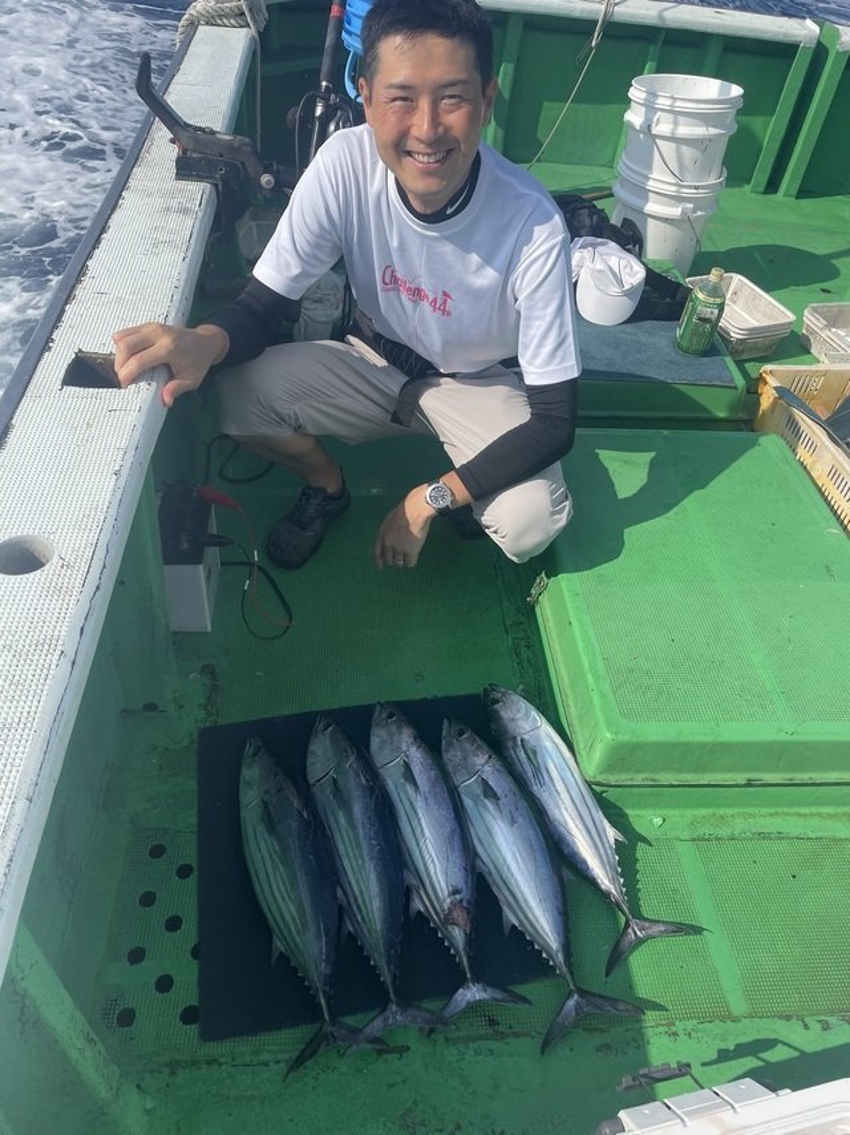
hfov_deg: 53.0
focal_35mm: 26
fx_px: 852
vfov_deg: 67.3
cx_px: 425
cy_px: 568
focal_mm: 4.2
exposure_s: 1/3731
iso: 32
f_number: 1.6
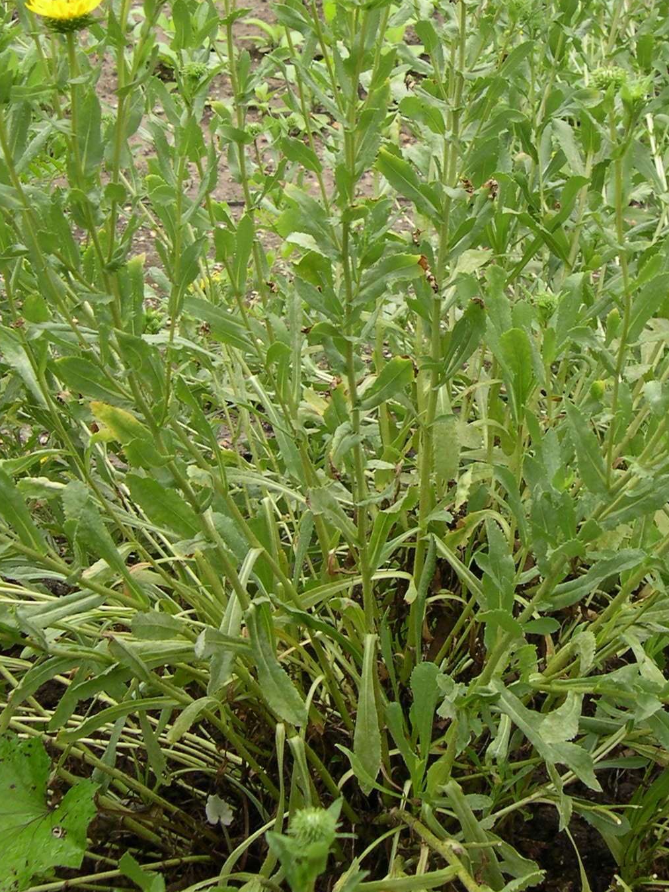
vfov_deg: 29.9
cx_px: 536
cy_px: 257
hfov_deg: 22.6
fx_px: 1649
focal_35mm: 64
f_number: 2.8
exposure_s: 1/388
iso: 100
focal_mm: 8
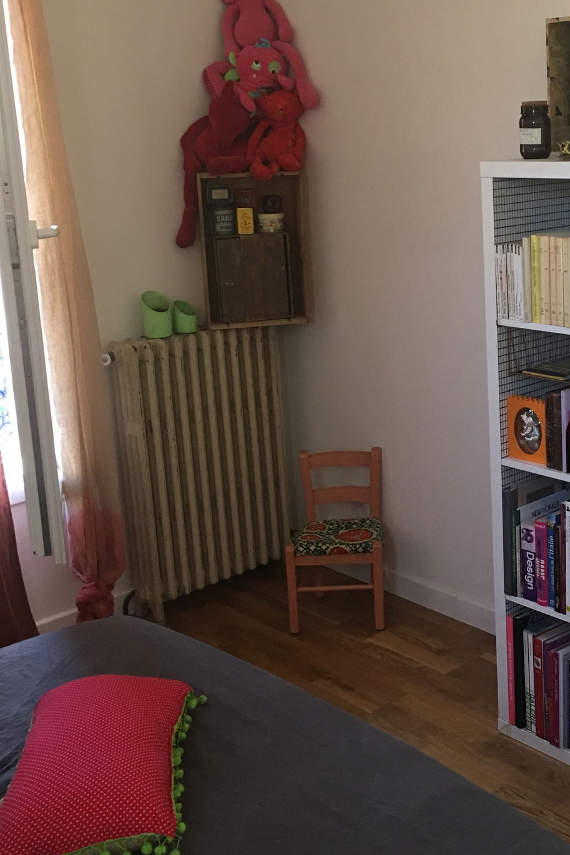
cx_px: 483
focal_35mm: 47
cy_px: 335
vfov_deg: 41.7
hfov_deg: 27.9
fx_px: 1116
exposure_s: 1/17
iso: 80
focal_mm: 4.15
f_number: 2.2
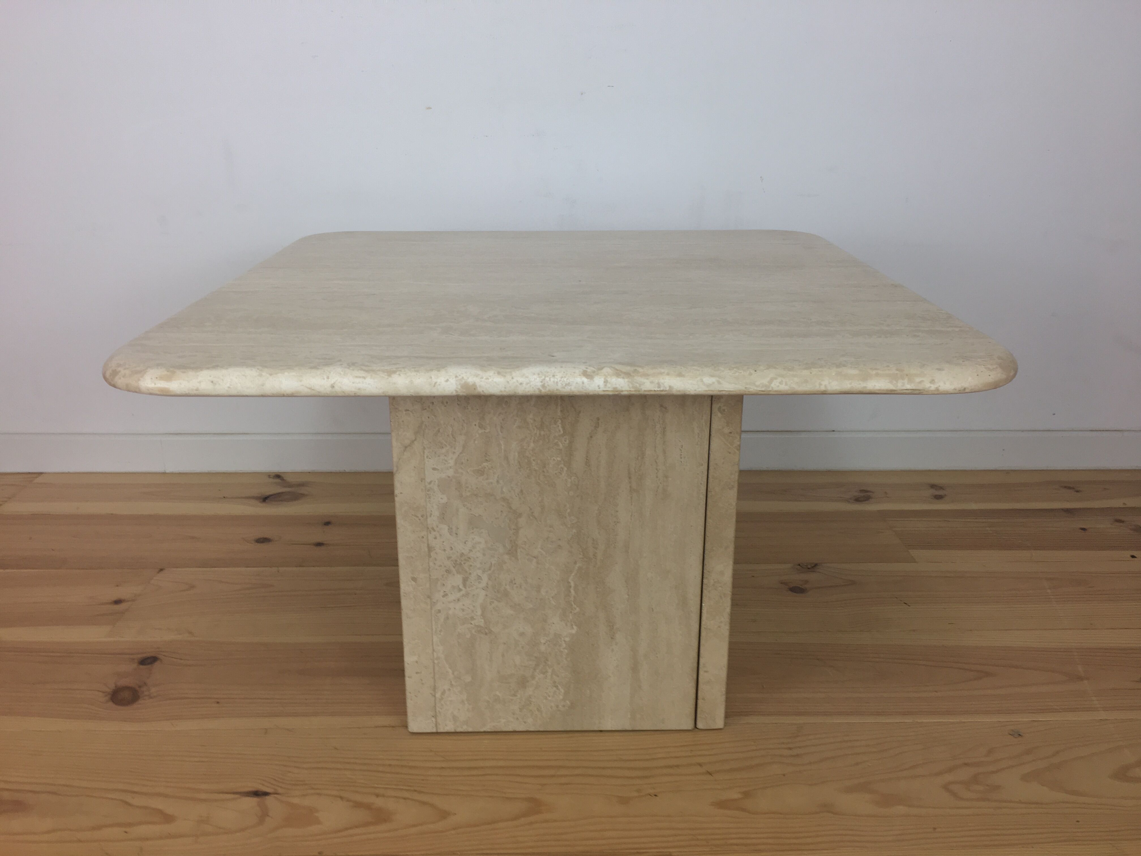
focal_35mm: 29
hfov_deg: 61.7
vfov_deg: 48.2
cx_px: 570
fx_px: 956
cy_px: 428
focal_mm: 4.15
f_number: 2.2
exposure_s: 1/33
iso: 25
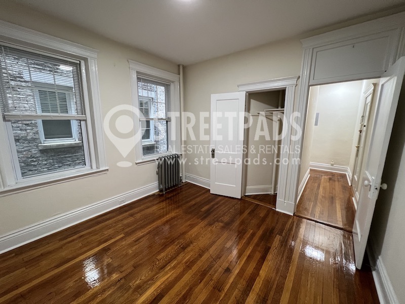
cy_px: 152
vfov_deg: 89.9
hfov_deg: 106.2
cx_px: 202
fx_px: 152
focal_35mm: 13
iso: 250
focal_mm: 1.57
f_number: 1.8
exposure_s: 1/60
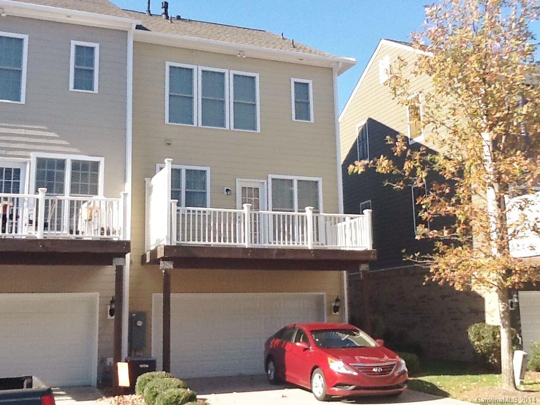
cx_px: 270
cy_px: 202
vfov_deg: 32.9
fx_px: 686
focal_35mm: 44
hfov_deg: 42.9
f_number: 2.4
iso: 40
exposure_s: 1/608
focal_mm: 2.03
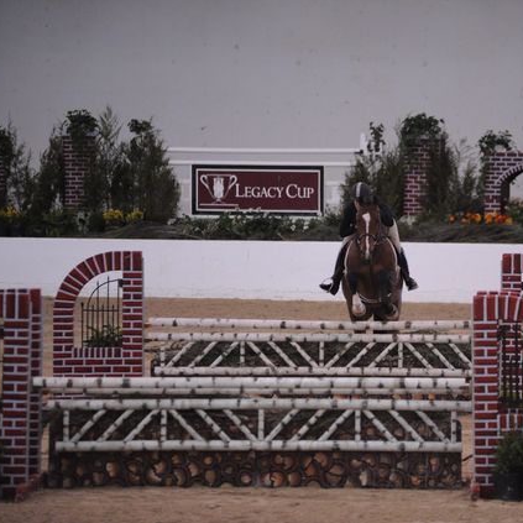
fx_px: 4393
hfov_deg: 6.8
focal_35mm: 257
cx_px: 380
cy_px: 261
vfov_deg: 6.8
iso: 5000
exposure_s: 1/400
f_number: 2.8
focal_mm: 200
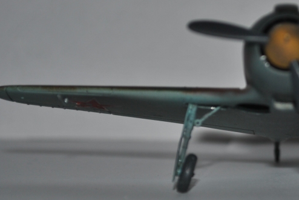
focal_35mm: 171
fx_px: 1421
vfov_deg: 8.0
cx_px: 277
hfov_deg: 11.9
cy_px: 132
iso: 100
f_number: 5.6
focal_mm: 55
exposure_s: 1/125
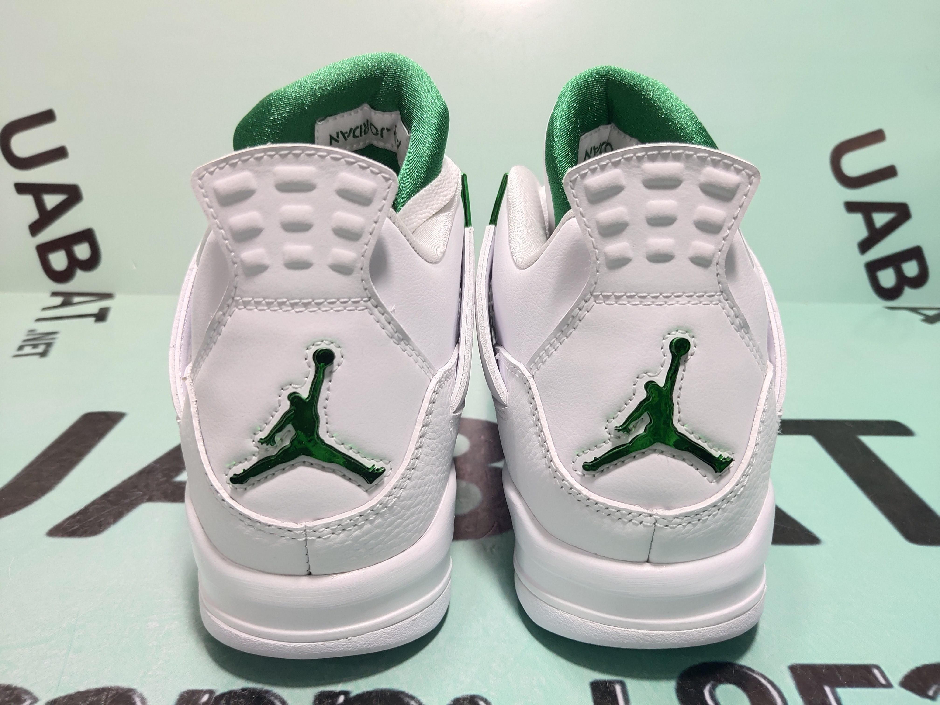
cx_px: 470
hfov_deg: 60.0
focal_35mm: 30
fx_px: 815
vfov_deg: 46.8
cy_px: 352
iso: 50
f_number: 1.79
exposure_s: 1/1041
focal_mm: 4.35
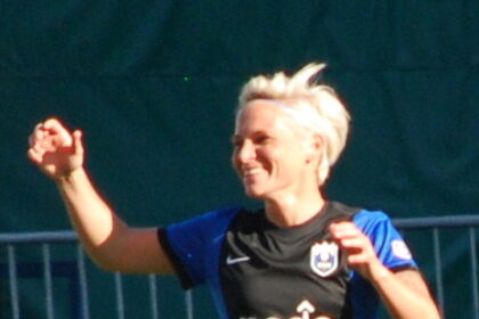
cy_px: 160
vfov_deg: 4.6
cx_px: 240
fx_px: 3991
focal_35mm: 300
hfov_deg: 6.9
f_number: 7.1
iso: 400
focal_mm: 200
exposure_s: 1/500
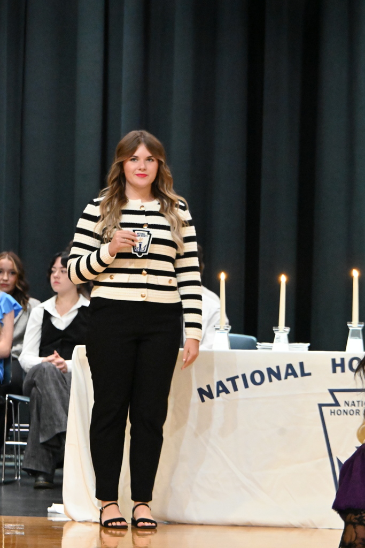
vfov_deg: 9.5
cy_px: 274
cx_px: 182
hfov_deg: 6.3
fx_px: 3306
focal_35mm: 218
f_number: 7.1
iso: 12800
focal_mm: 145
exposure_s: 1/50
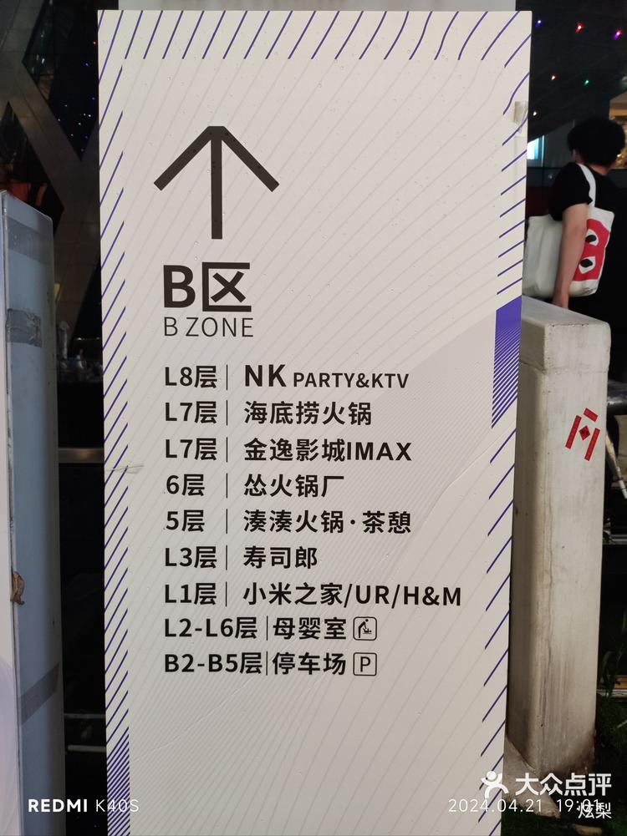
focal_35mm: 25
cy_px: 418
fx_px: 604
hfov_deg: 54.9
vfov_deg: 69.4
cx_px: 314
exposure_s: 1/100
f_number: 1.79
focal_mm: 4.71
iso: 427
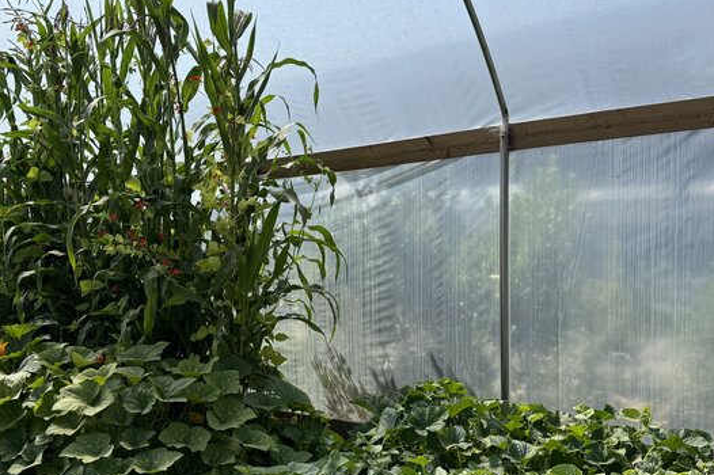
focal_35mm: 38
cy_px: 293
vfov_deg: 34.8
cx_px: 293
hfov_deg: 50.5
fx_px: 753
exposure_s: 1/4049
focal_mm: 6.76
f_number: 1.78
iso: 80
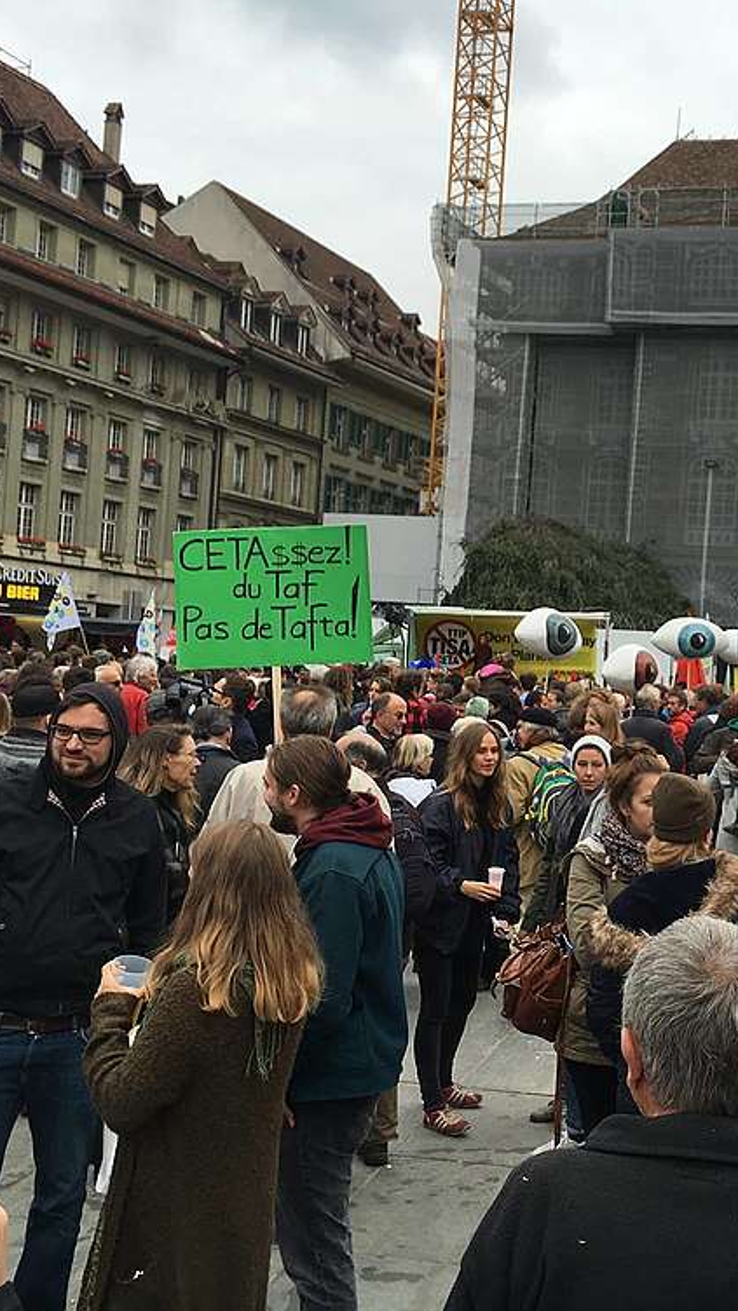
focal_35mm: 43
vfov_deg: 47.4
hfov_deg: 27.0
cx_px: 632
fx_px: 1496
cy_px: 654
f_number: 2.2
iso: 25
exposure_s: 1/366
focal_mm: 4.15
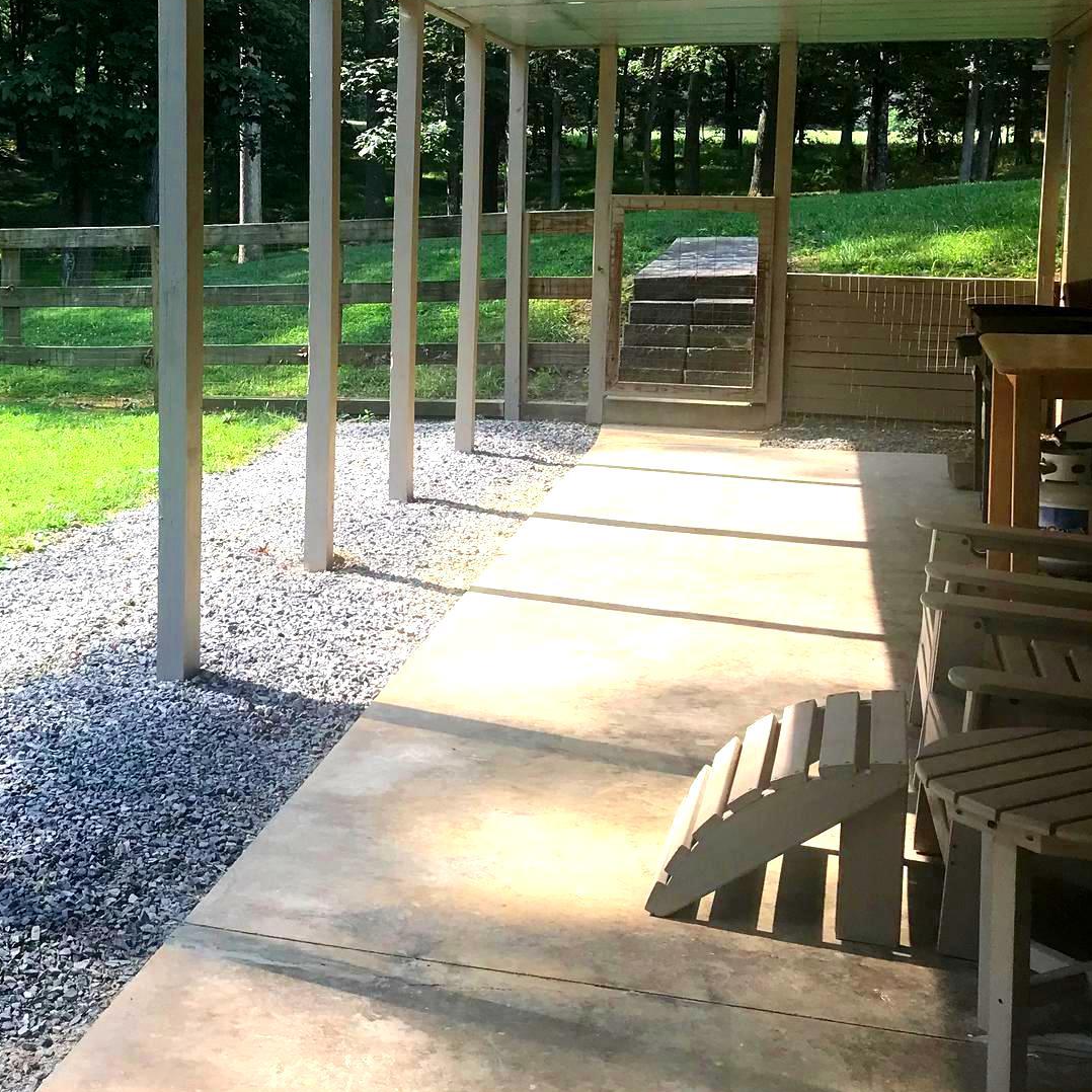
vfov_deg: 35.8
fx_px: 1677
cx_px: 204
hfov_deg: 34.8
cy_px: 391
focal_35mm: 47
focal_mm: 3.99
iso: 20
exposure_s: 1/407
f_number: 1.8
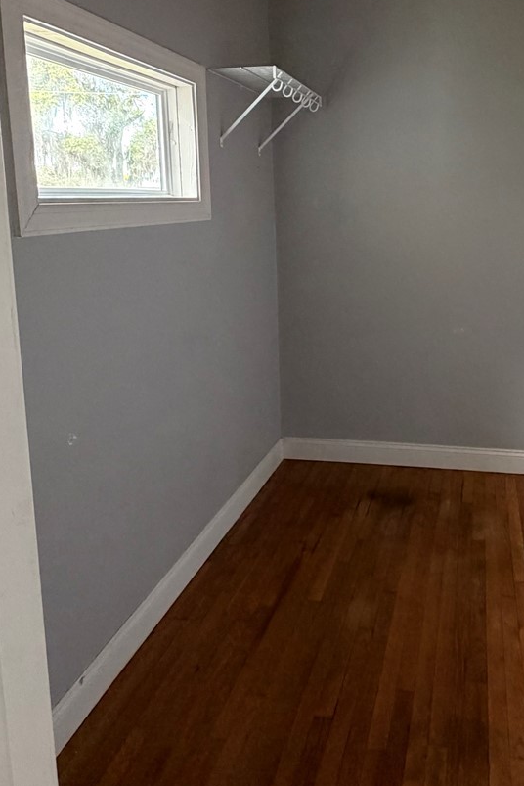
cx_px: 386
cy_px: 291
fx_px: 633
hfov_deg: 43.7
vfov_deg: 62.7
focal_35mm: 29
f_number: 2.2
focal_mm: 2.22
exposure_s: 1/60
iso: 400
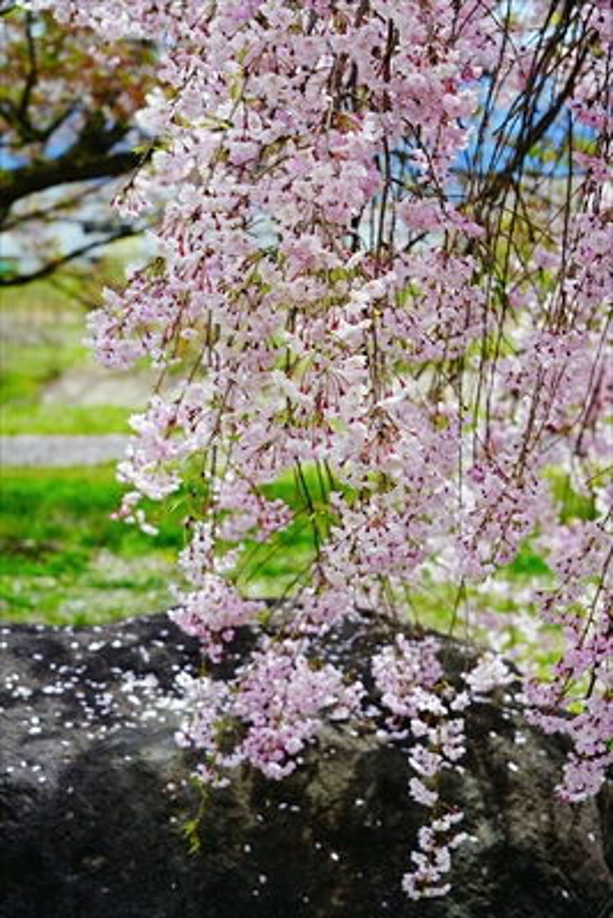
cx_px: 306
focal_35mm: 78
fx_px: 1990
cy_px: 459
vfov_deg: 26.0
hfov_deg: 17.5
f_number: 8
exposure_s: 1/320
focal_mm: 78
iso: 100
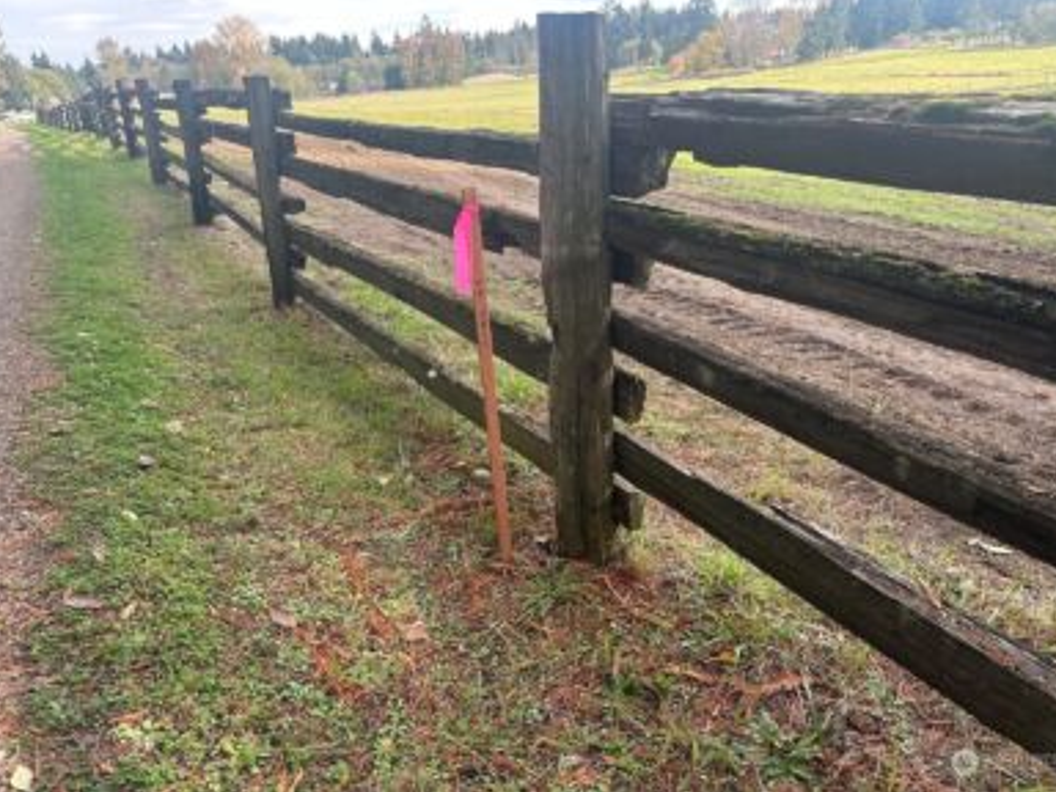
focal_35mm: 25
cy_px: 382
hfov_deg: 69.4
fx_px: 763
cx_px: 536
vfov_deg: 54.9
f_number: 1.78
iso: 80
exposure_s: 1/264
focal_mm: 6.86
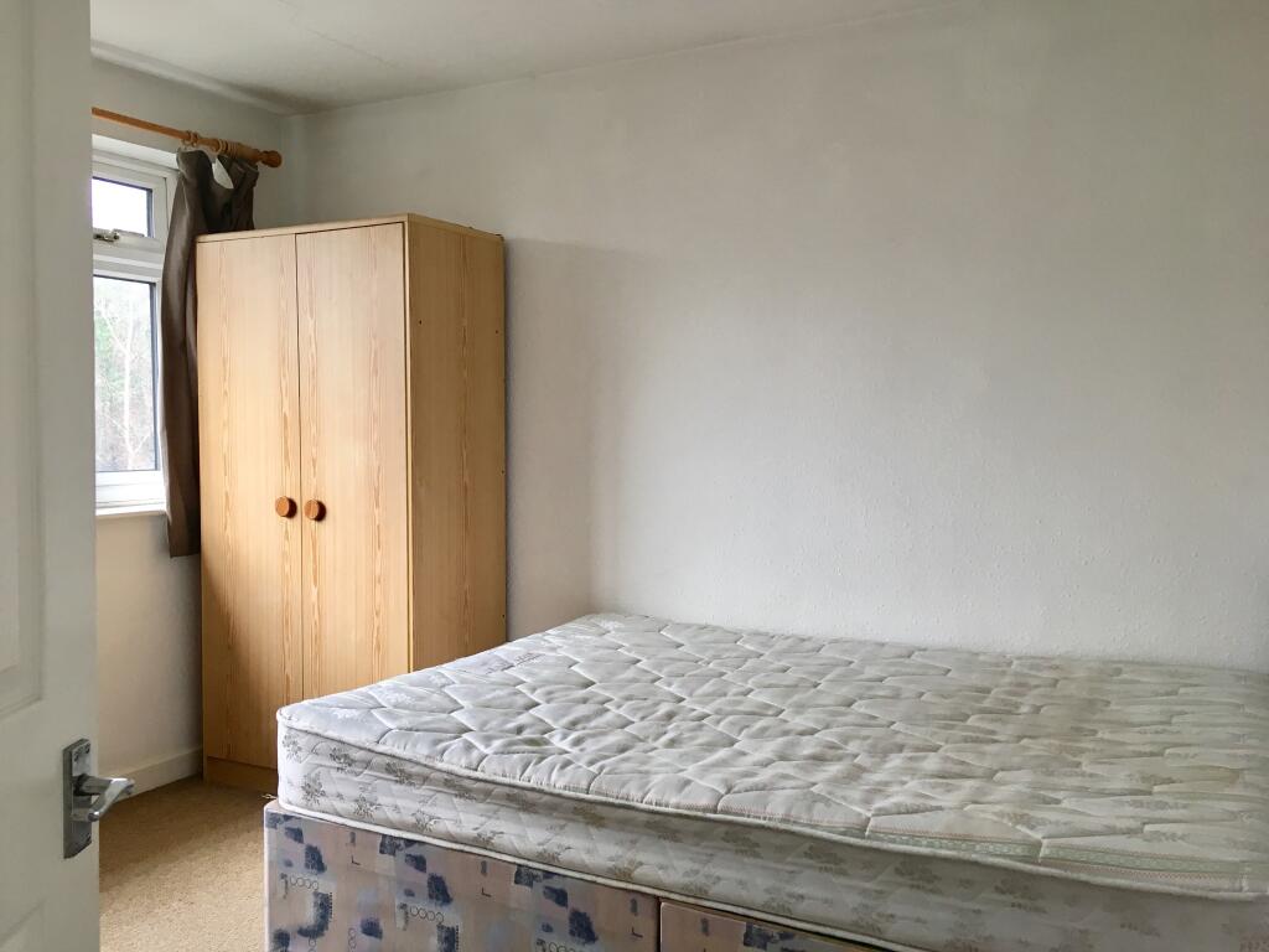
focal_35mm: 29
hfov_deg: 61.7
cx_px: 634
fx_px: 1063
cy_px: 476
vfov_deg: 48.2
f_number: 2.2
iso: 32
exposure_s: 1/33
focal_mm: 4.15
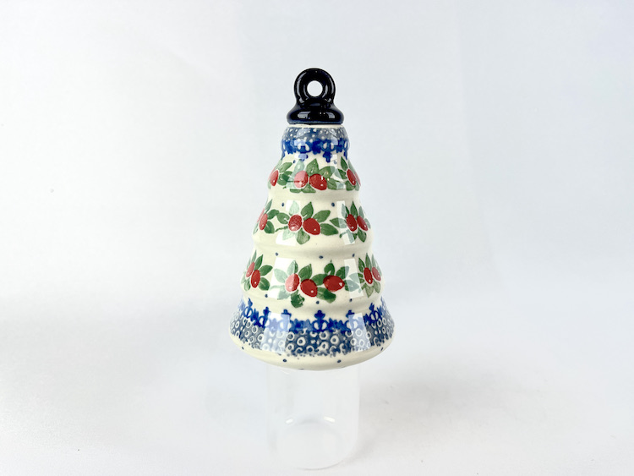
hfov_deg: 67.3
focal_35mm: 26
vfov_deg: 53.1
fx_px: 476
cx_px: 317
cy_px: 238
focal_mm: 5.1
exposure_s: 1/343
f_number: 1.6
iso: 32
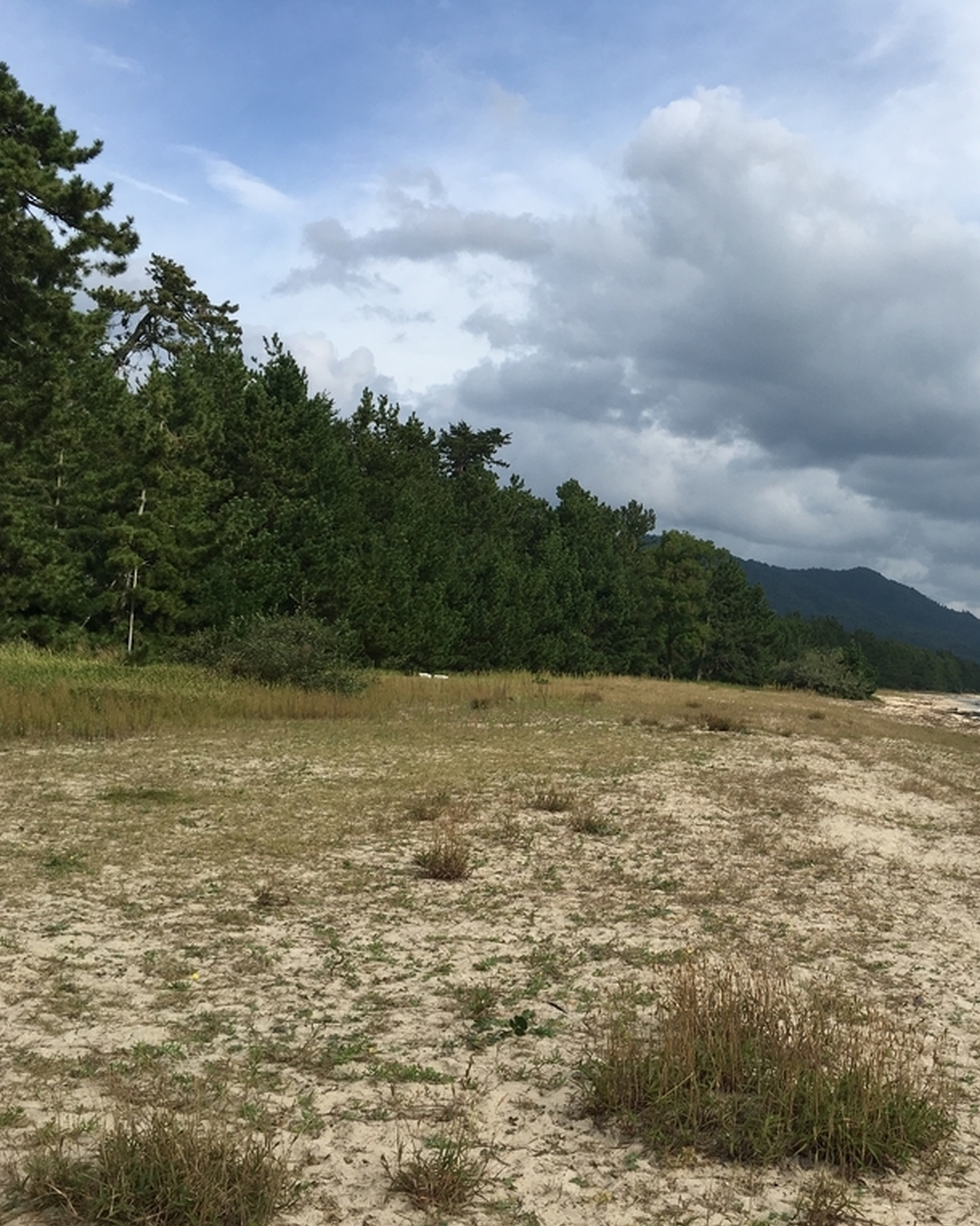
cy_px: 612
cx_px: 786
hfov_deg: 37.7
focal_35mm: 38
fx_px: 1378
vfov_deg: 47.9
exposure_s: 1/1538
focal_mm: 4.15
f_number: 2.2
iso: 25
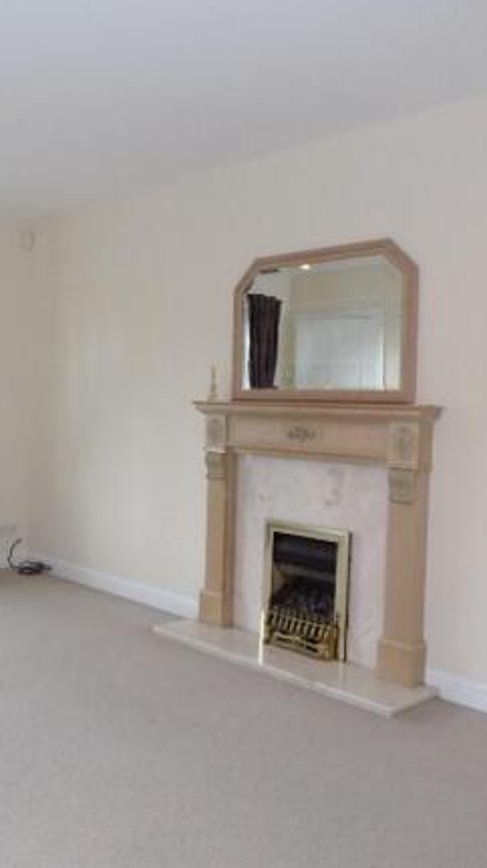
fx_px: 782
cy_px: 430
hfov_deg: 33.5
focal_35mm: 34
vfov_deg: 58.0
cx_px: 91
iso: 250
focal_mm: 4
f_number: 3.1
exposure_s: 1/30
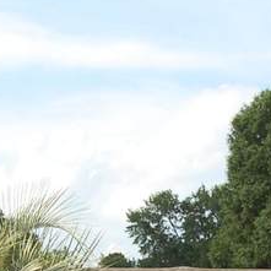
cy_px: 318
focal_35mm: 169
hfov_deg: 10.3
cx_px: 218
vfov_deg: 10.2
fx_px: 1501
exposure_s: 1/500
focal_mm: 23
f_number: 5.6
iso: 250
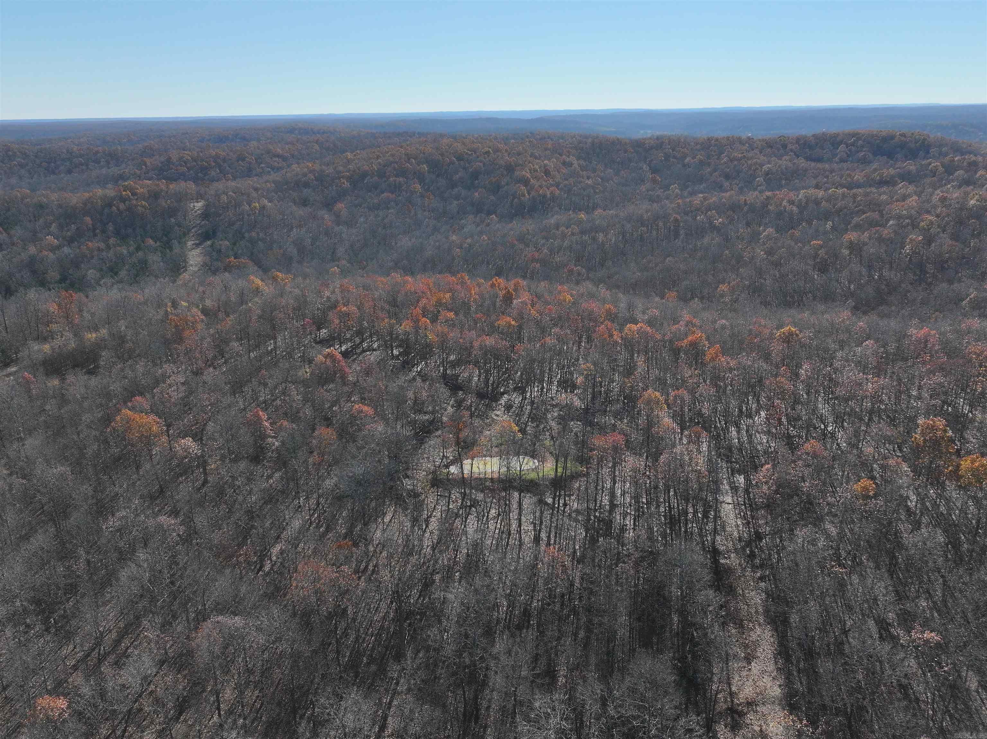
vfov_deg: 56.8
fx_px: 684
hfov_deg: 71.6
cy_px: 370
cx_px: 494
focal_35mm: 24
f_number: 2.8
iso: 240
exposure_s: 1/4000
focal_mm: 12.29
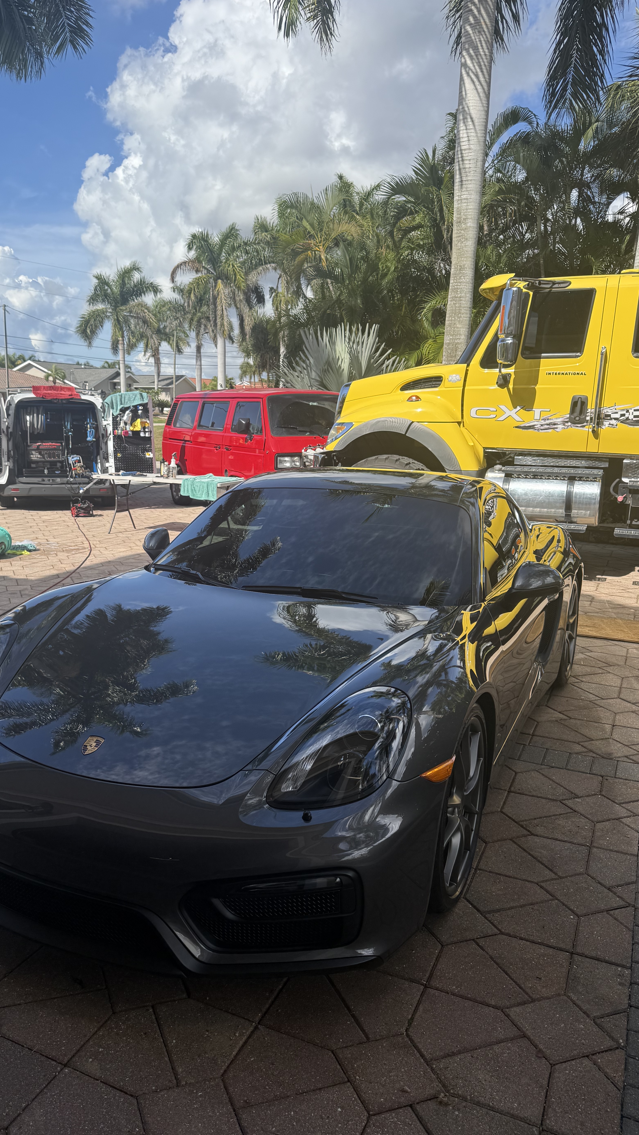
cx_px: 236
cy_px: 579
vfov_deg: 69.9
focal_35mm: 27
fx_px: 813
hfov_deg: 42.5
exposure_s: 1/3584
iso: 80
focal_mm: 6.76
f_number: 1.78
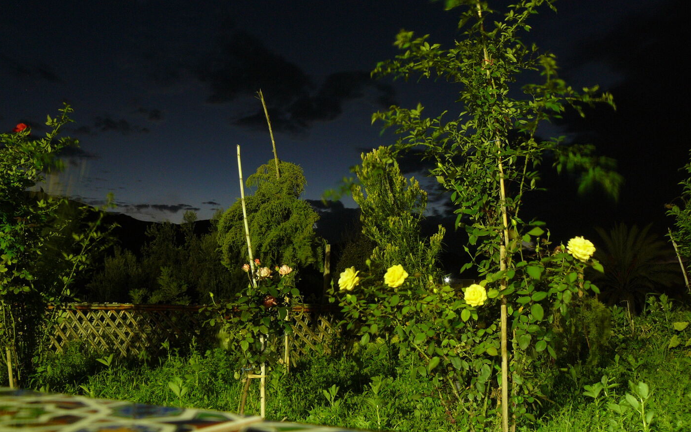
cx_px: 339
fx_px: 735
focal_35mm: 39
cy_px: 196
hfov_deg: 50.4
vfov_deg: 32.8
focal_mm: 6
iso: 100
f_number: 4
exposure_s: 13
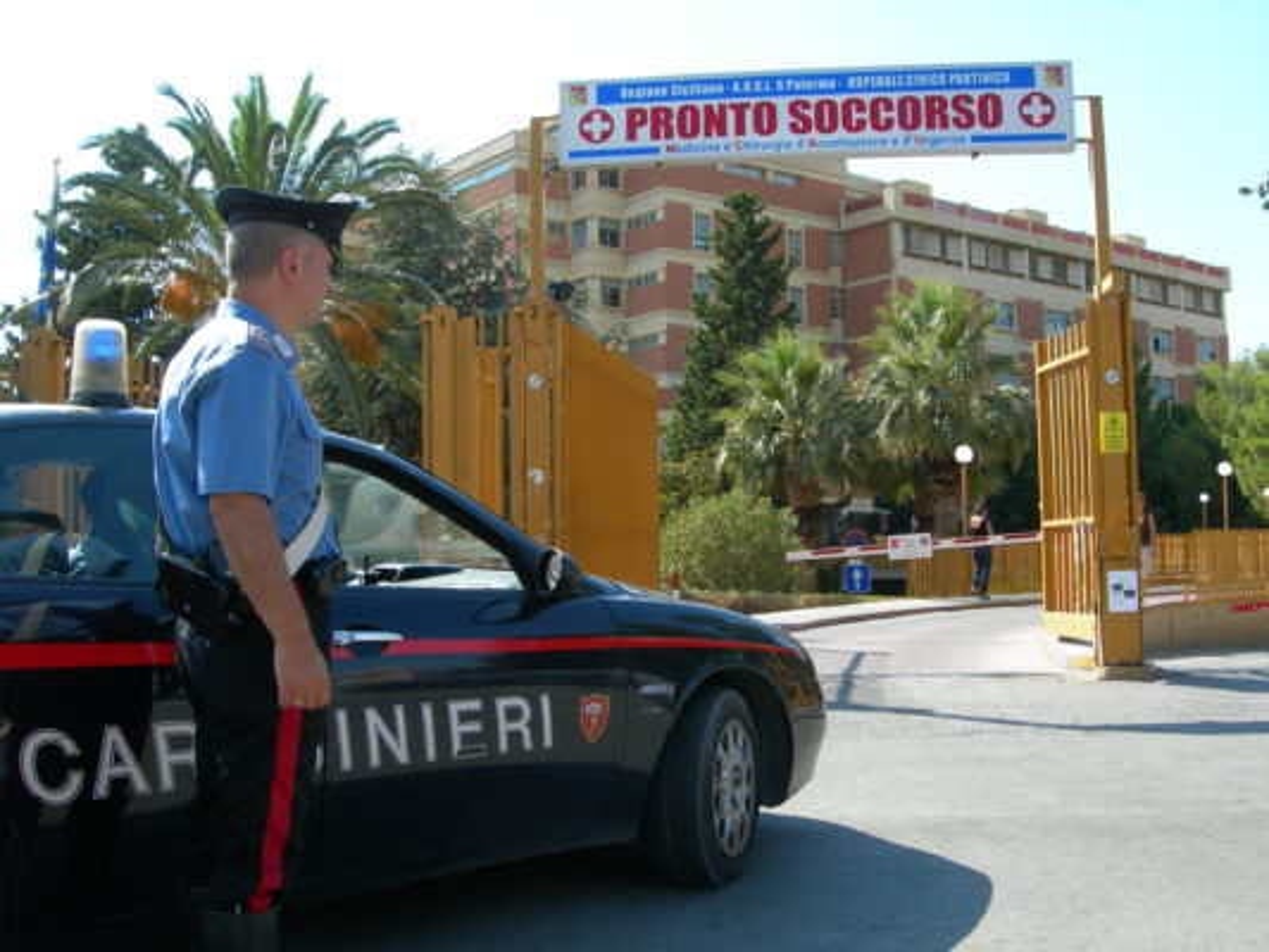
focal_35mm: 38
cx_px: 634
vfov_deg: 37.7
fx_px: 1393
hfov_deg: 49.0
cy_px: 476
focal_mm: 7.8
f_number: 4.8
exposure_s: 1/180
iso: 50
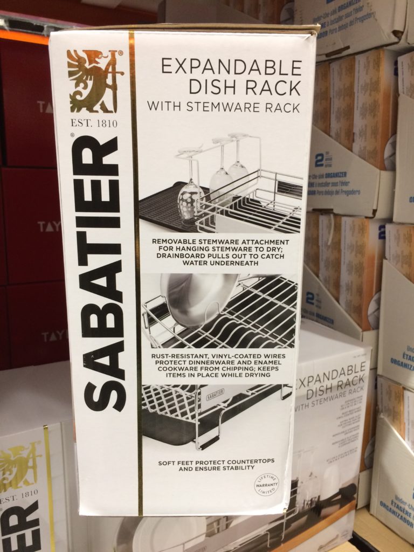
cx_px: 207
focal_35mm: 29
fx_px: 462
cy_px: 276
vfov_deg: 61.7
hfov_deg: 48.2
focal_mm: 4.15
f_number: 2.2
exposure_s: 1/33
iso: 160
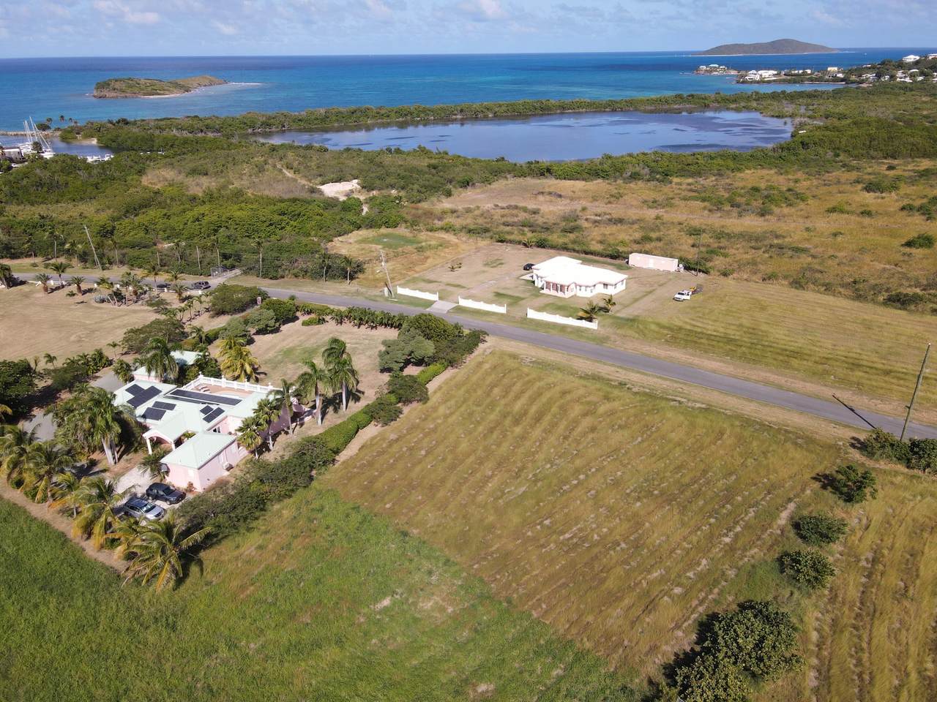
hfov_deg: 71.6
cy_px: 351
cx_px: 468
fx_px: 650
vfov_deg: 56.8
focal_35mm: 24
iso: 100
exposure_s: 1/50
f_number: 2.8
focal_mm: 4.5
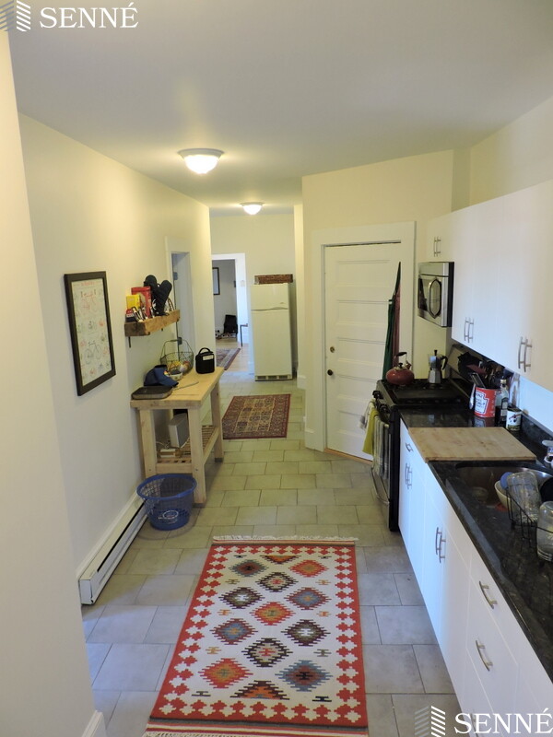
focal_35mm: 24
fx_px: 511
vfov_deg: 71.6
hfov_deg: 56.8
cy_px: 368
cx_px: 276
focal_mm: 4.3
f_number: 3
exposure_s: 1/20
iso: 400
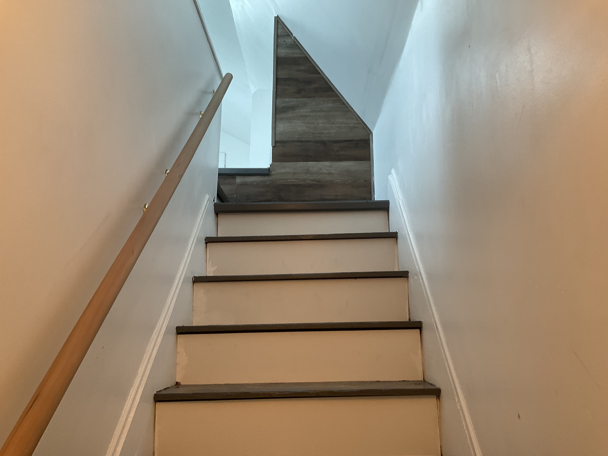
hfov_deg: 61.7
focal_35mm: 29
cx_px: 304
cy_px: 228
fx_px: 509
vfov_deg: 48.2
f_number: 1.8
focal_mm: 3
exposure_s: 1/60
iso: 100
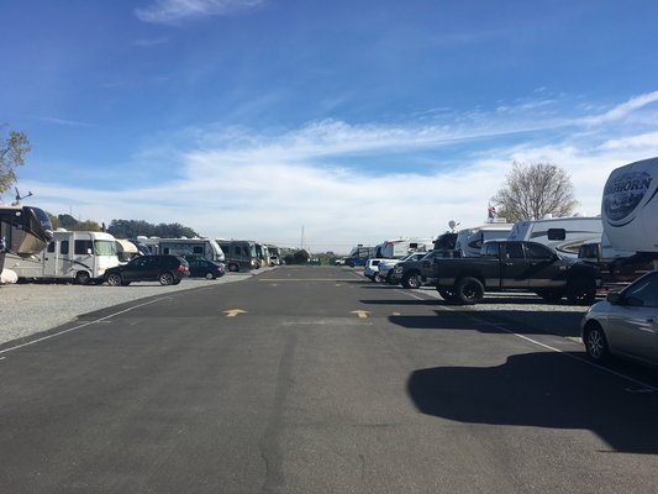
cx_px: 329
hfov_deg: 61.6
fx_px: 551
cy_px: 247
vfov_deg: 48.2
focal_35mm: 29
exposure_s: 1/2137
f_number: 2.2
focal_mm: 4.15
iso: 25
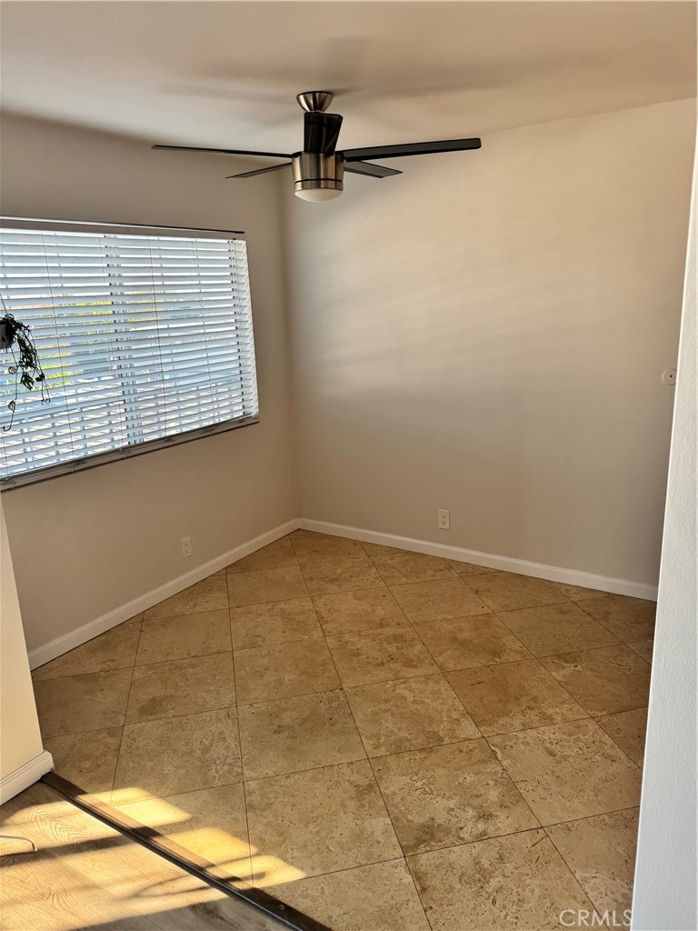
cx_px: 349
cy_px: 466
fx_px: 645
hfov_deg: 56.8
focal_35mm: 24
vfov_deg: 71.6
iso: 80
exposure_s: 1/161
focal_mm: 6.76
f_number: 1.78
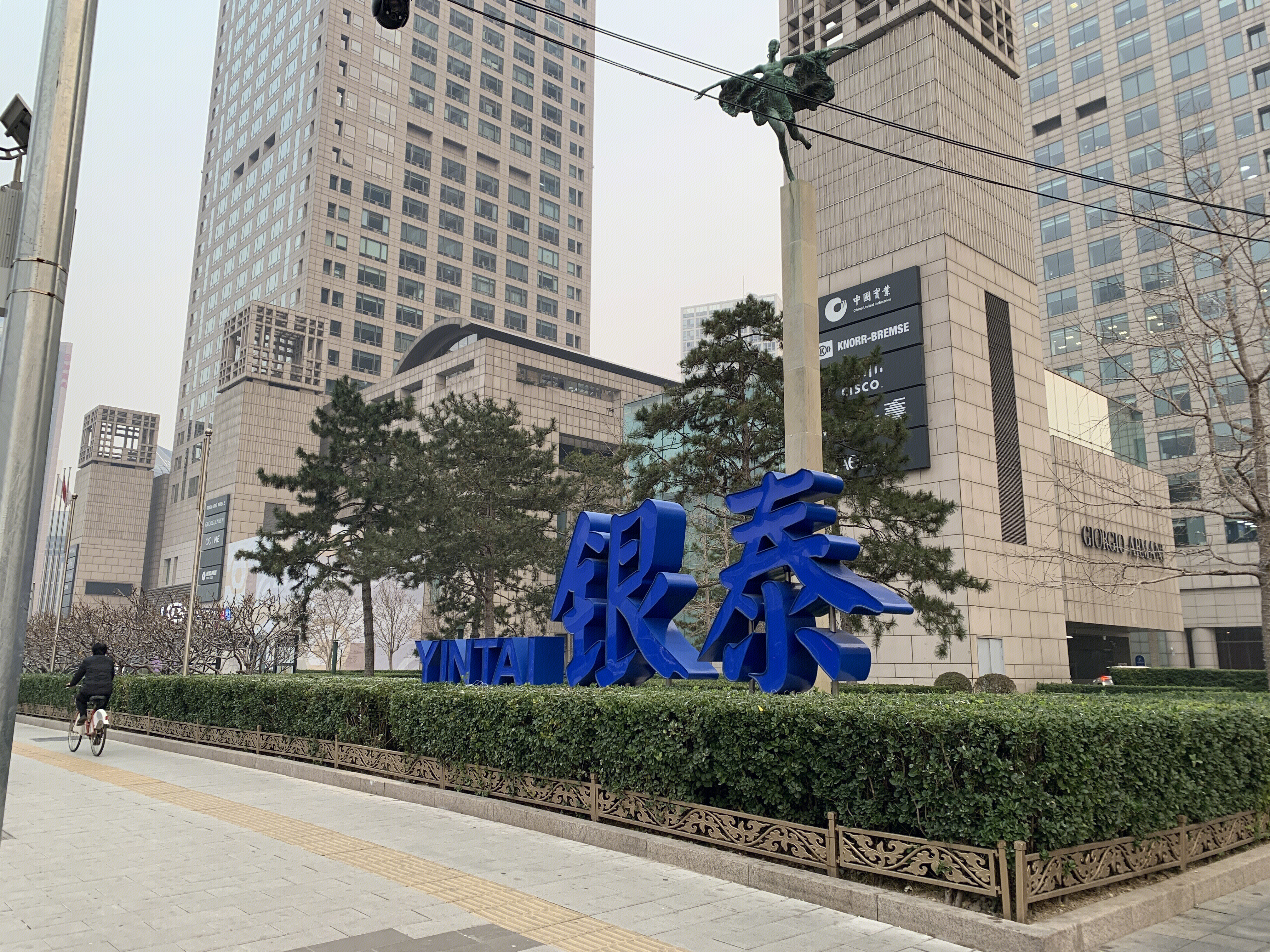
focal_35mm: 26
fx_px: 954
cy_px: 476
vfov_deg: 53.1
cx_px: 635
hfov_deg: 67.3
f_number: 1.8
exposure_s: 1/121
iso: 64
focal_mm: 4.25
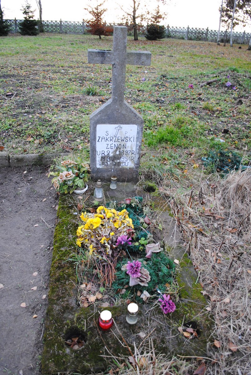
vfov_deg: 67.3
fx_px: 282
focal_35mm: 27
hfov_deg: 48.0
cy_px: 188
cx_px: 126
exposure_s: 1/50
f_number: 3.5
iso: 200
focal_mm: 18
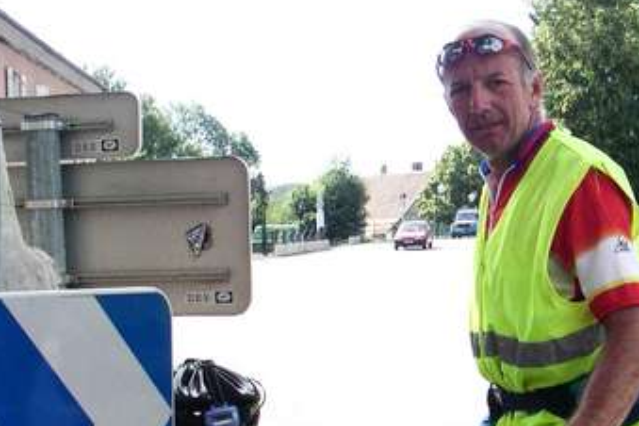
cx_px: 466
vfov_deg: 19.0
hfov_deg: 28.5
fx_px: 1242
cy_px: 403
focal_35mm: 70
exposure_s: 1/750
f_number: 2.8
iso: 50
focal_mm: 6
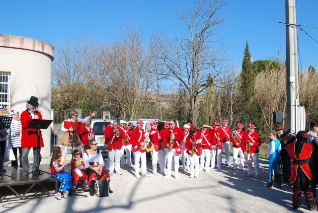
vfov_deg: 40.1
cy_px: 106
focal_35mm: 33
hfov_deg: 57.1
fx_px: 292
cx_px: 159
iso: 100
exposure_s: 1/250
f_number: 8
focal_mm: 22
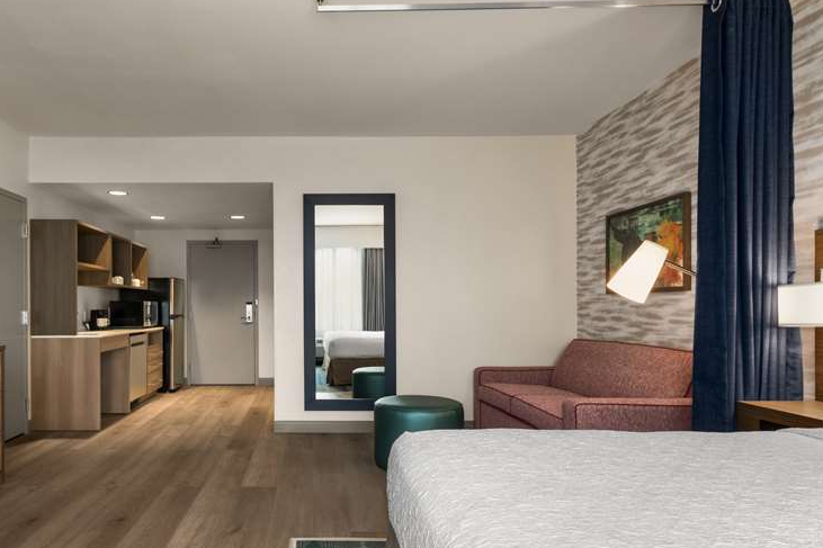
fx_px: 480
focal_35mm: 21
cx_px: 357
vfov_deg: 59.4
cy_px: 299
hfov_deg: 80.8
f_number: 8
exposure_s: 1/4
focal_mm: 10
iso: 320
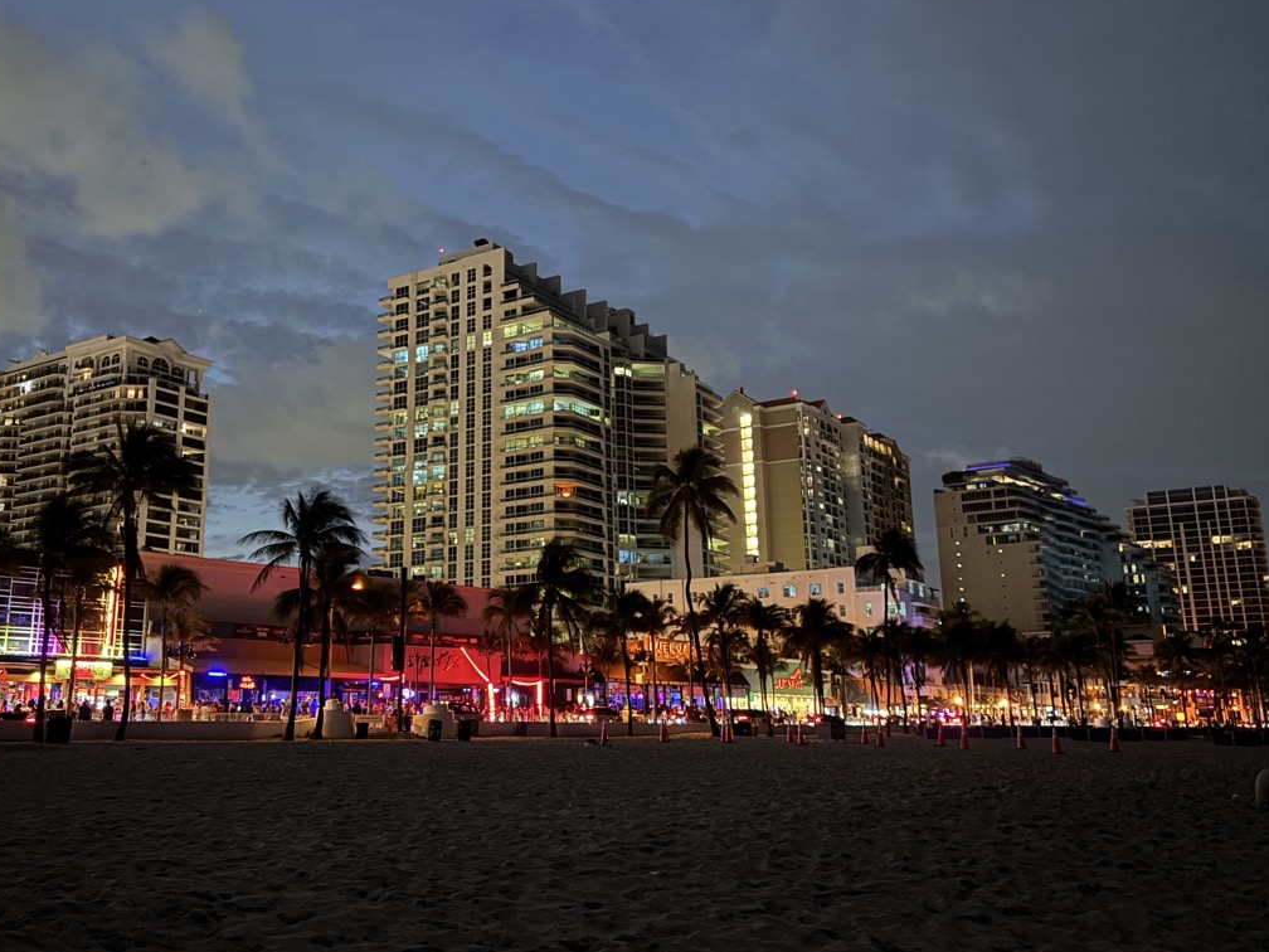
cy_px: 427
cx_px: 529
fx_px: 1210
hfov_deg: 55.1
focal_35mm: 33
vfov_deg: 42.9
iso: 1000
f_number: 1.6
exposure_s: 1/15
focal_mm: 5.96
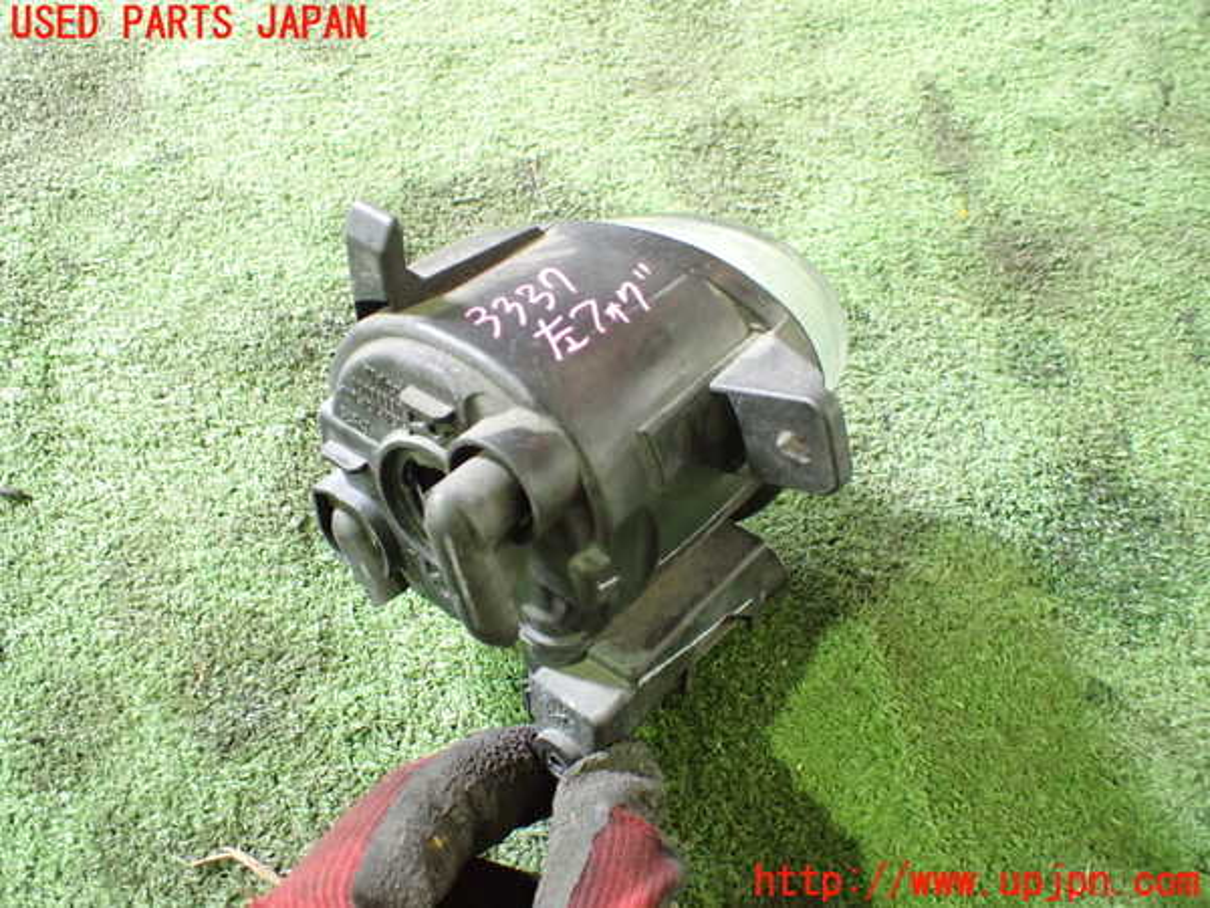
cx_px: 605
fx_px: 1049
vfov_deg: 46.8
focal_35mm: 30
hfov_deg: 60.0
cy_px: 454
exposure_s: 1/30
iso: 1000
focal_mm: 5.4
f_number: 2.3
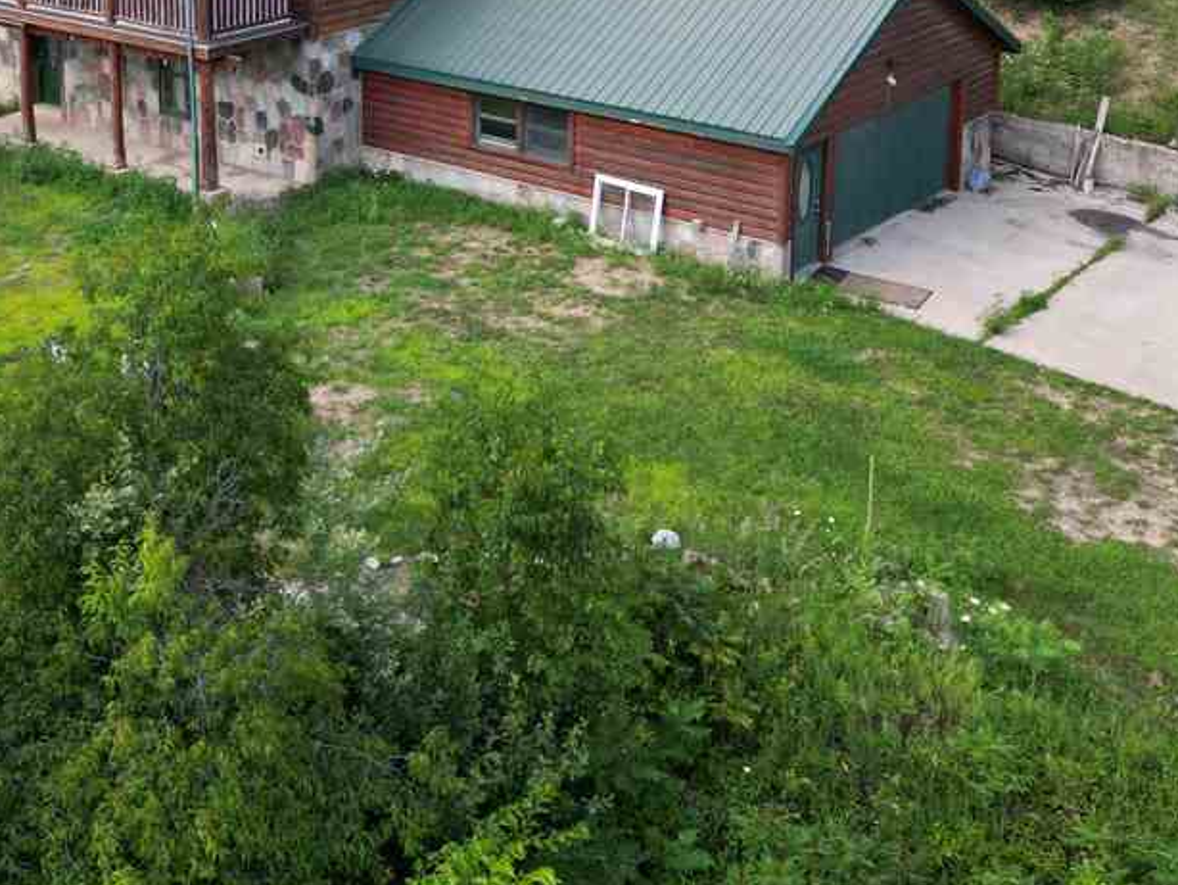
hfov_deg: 38.0
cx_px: 451
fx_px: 1702
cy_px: 10
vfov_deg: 27.5
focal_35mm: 50
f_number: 1.7
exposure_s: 1/1250
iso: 130
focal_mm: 6.72
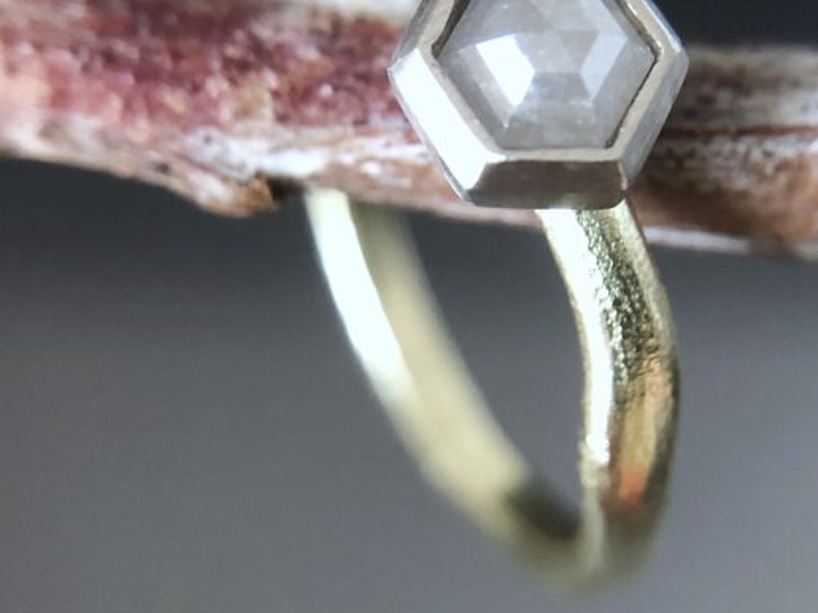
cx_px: 528
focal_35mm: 58
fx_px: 1370
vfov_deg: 25.1
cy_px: 216
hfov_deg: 33.0
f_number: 1.8
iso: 100
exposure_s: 1/15
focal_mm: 3.99
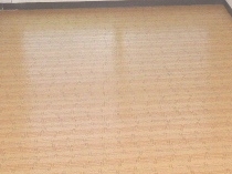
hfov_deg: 31.7
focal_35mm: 61
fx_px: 408
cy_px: -88
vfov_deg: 20.5
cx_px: 133
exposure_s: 1/60
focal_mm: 3.58
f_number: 2.8
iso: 200
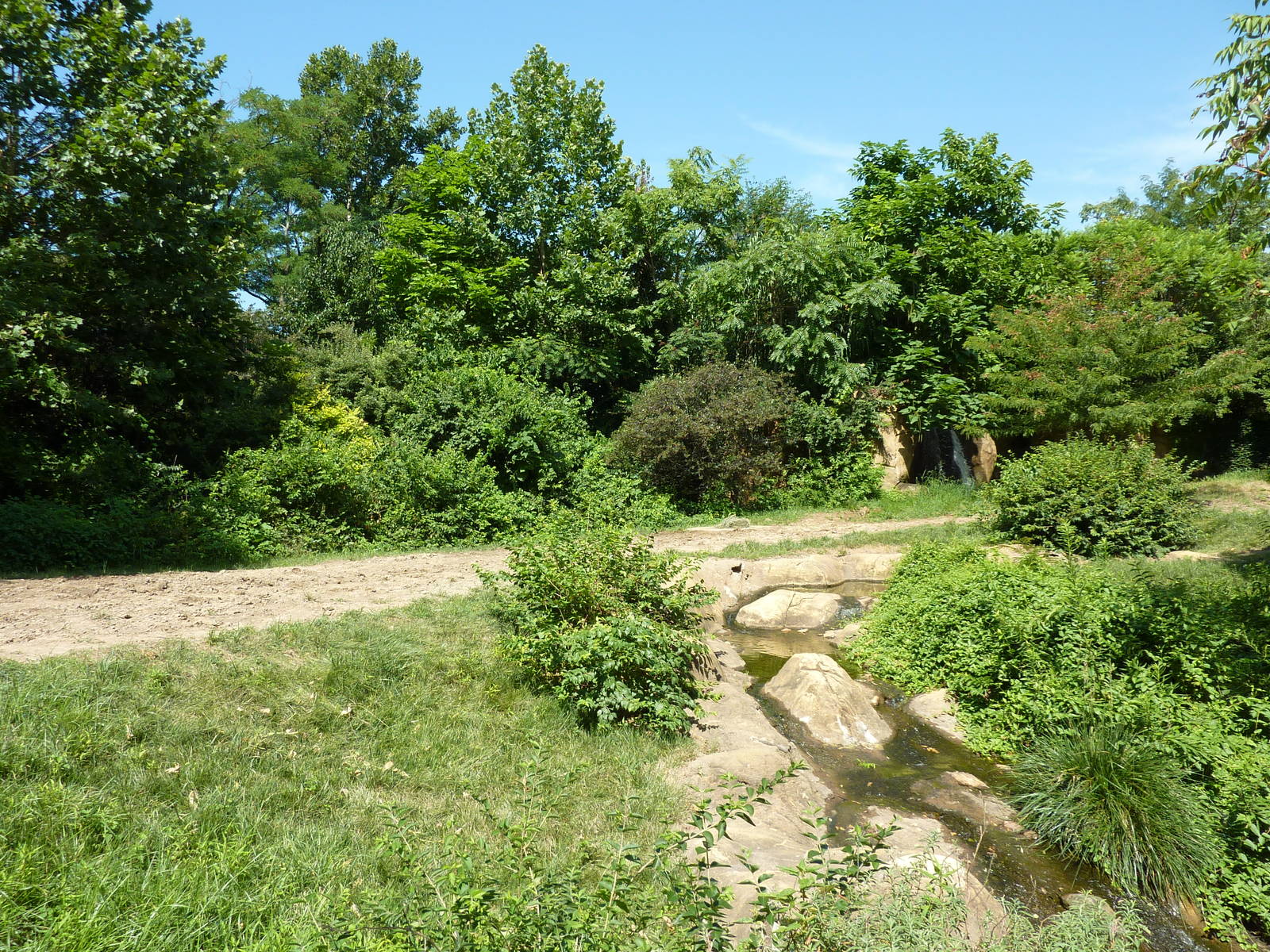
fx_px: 917
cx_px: 635
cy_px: 476
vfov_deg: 54.9
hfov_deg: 69.4
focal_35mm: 25
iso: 80
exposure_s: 1/500
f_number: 3.3
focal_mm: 4.1
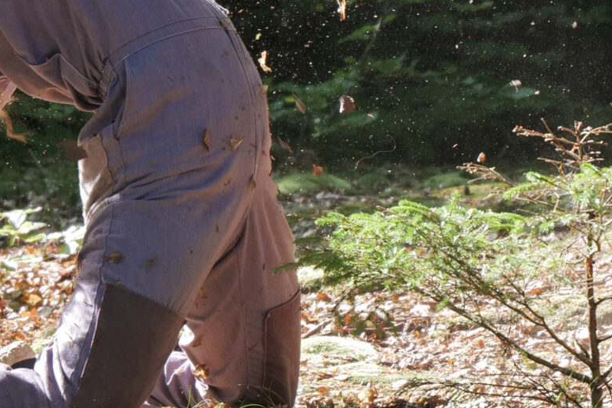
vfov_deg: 3.6
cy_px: -225
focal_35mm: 384
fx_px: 6530
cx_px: 428
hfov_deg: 5.4
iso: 1250
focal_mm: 116
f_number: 6.1
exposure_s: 1/500
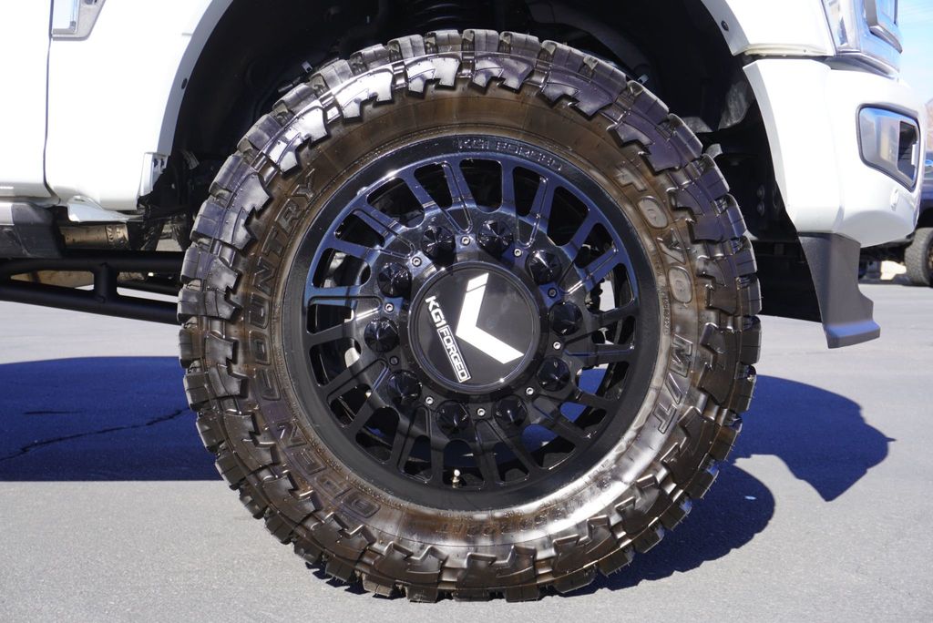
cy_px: 312
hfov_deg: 36.9
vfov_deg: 25.1
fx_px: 1400
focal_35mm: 54
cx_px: 466
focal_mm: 36
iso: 100
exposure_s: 1/100
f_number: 8
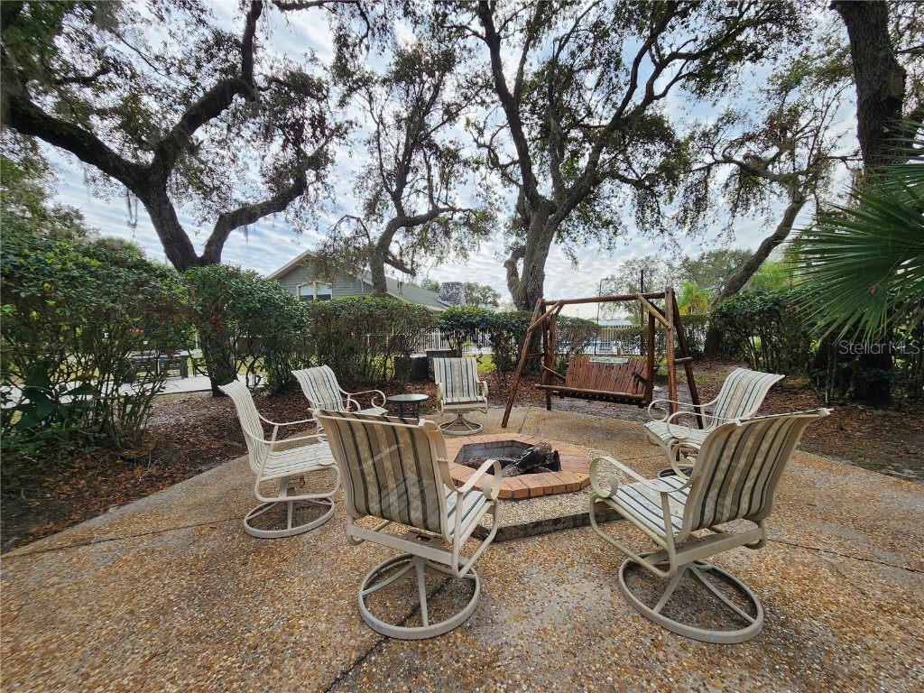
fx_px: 347
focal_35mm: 13
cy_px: 346
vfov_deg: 89.9
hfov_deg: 106.2
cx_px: 462
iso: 50
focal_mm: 2.2
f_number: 2.2
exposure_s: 1/1380
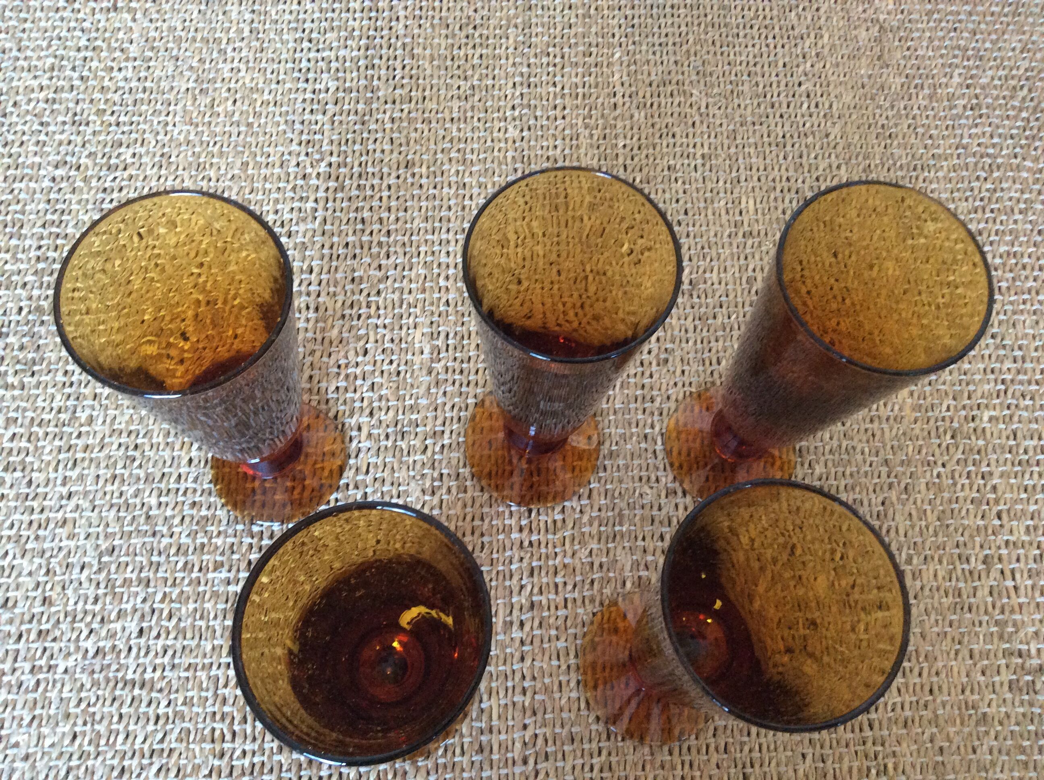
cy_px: 390
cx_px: 522
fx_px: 964
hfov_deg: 56.9
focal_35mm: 32
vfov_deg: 44.1
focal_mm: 3.3
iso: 250
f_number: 2.4
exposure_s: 1/25
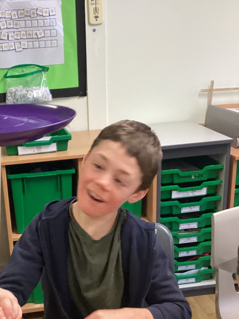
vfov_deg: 37.1
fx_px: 469
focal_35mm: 51
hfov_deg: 28.2
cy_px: 210
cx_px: 62
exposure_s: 1/60
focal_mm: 3.3
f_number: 2.4
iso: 400
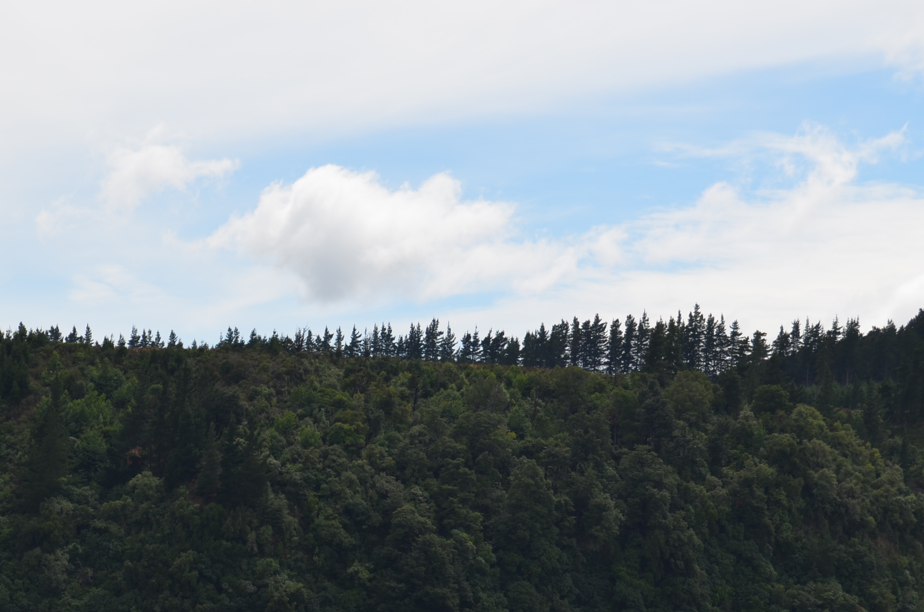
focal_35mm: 136
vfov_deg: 10.0
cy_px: 489
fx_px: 3479
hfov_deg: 15.1
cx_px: 312
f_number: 8
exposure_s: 1/250
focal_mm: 55
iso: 100
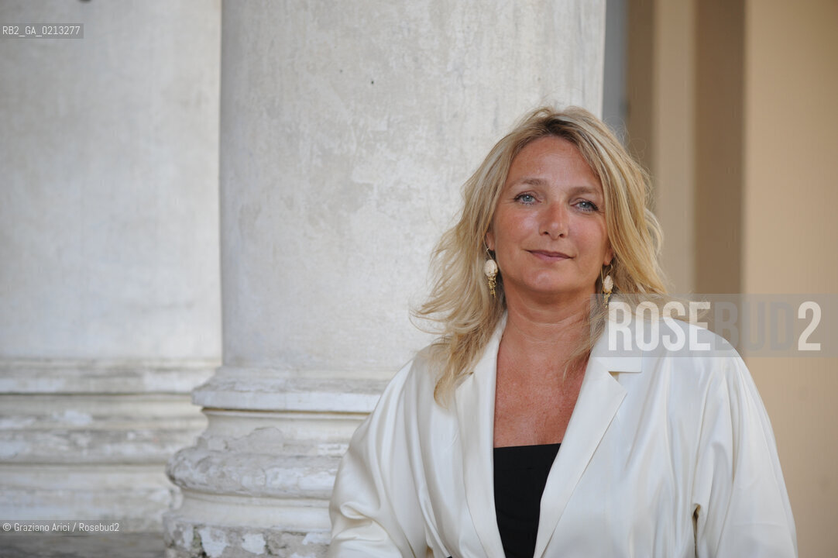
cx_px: 419
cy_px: 279
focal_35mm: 102
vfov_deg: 13.4
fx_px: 2373
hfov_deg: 20.0
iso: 400
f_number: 4
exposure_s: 1/160
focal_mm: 102
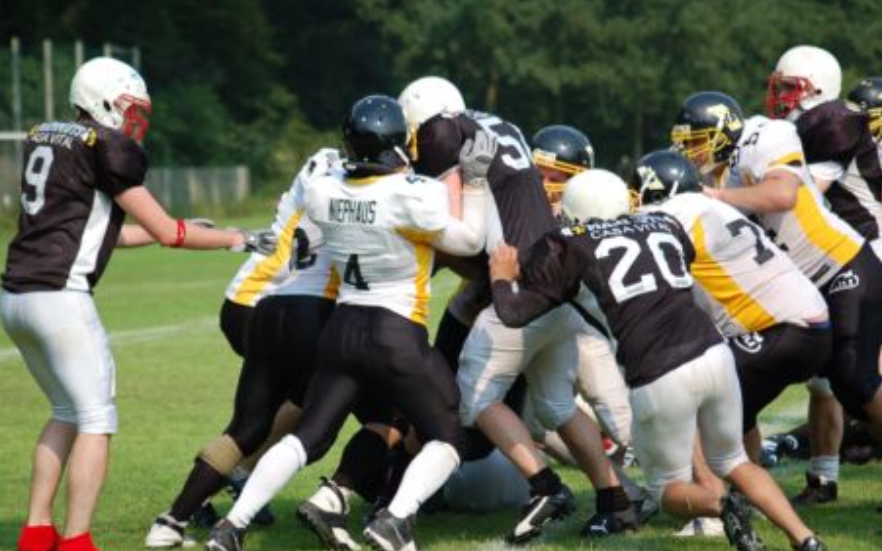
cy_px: 289
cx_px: 441
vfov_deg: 7.1
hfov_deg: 11.4
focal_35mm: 184
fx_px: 4423
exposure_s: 1/1000
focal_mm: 120
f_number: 4.5
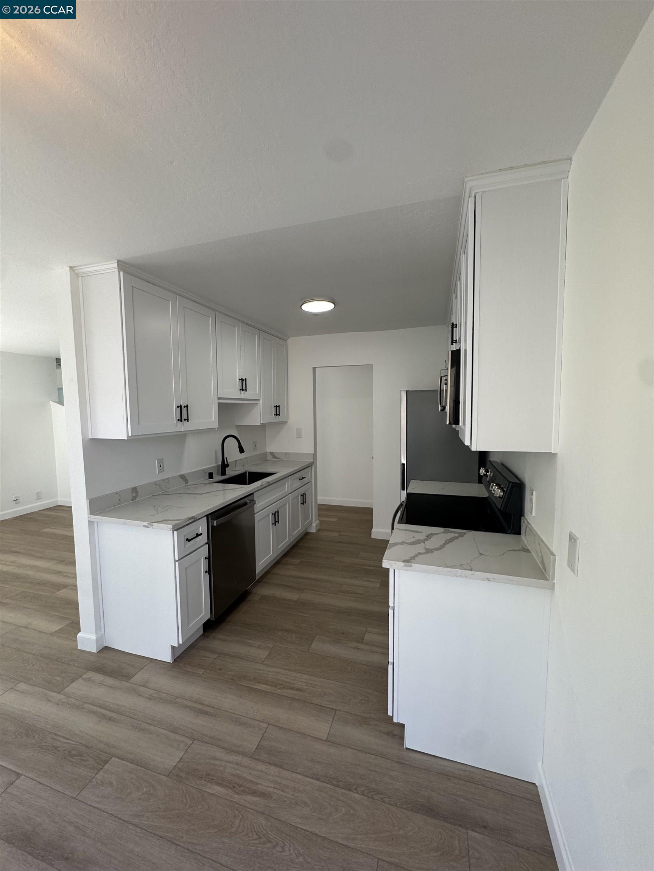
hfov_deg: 85.7
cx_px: 327
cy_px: 436
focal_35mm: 14
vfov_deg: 102.1
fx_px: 353
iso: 64
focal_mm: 2.22
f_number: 2.2
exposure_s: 1/120
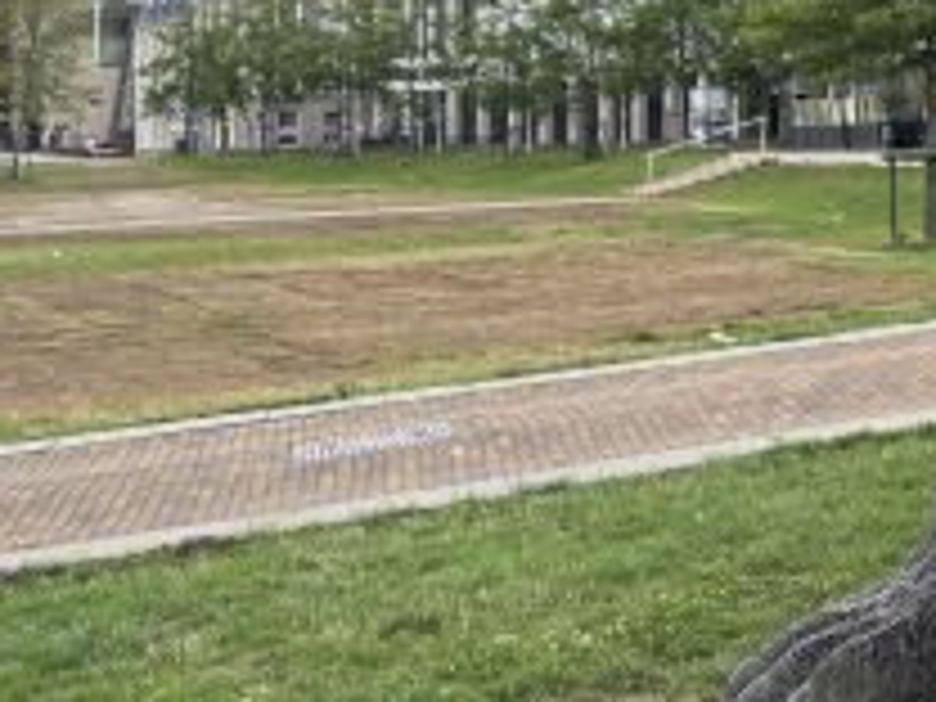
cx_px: 1170
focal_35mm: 80
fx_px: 2163
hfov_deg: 22.2
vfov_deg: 18.0
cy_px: 22
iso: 50
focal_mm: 5.96
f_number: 1.6
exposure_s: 1/2933
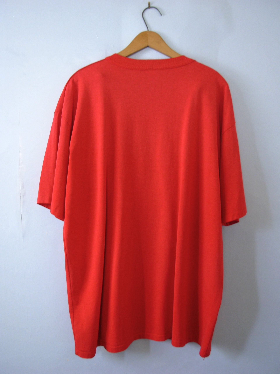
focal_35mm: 38
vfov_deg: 49.0
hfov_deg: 37.7
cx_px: 140
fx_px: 410
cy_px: 187
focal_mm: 6.3
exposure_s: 1/19
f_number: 2.9
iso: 50
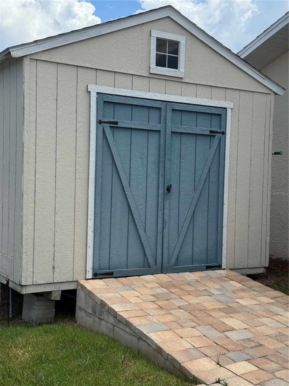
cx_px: 144
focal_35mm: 48
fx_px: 534
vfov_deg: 39.7
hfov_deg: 30.3
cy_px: 193
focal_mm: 6.76
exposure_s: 1/4608
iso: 64
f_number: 1.78
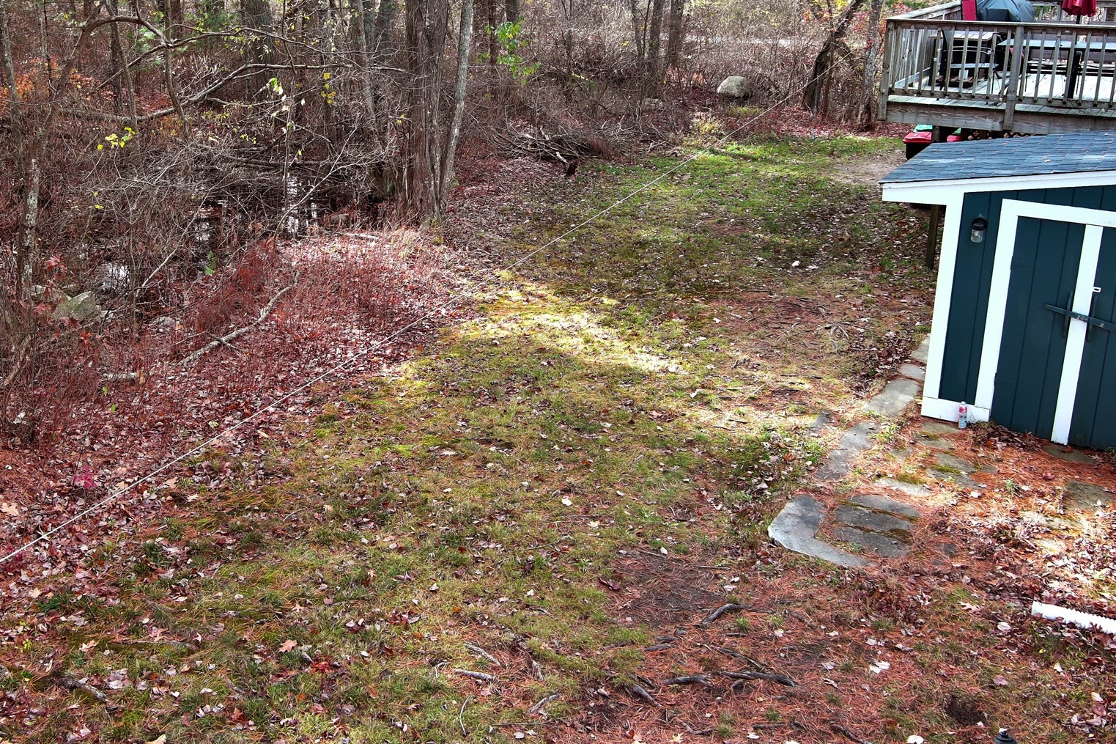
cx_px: 435
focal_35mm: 39
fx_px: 1209
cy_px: 264
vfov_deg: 34.0
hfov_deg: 49.2
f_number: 2.8
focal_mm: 10.57
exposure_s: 1/348
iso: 400
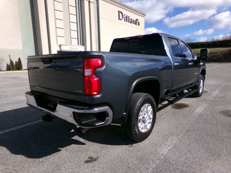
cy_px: 86
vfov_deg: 56.8
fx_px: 160
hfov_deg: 71.6
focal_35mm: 24
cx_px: 116
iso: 100
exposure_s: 1/800
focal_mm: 4.3
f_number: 3.7
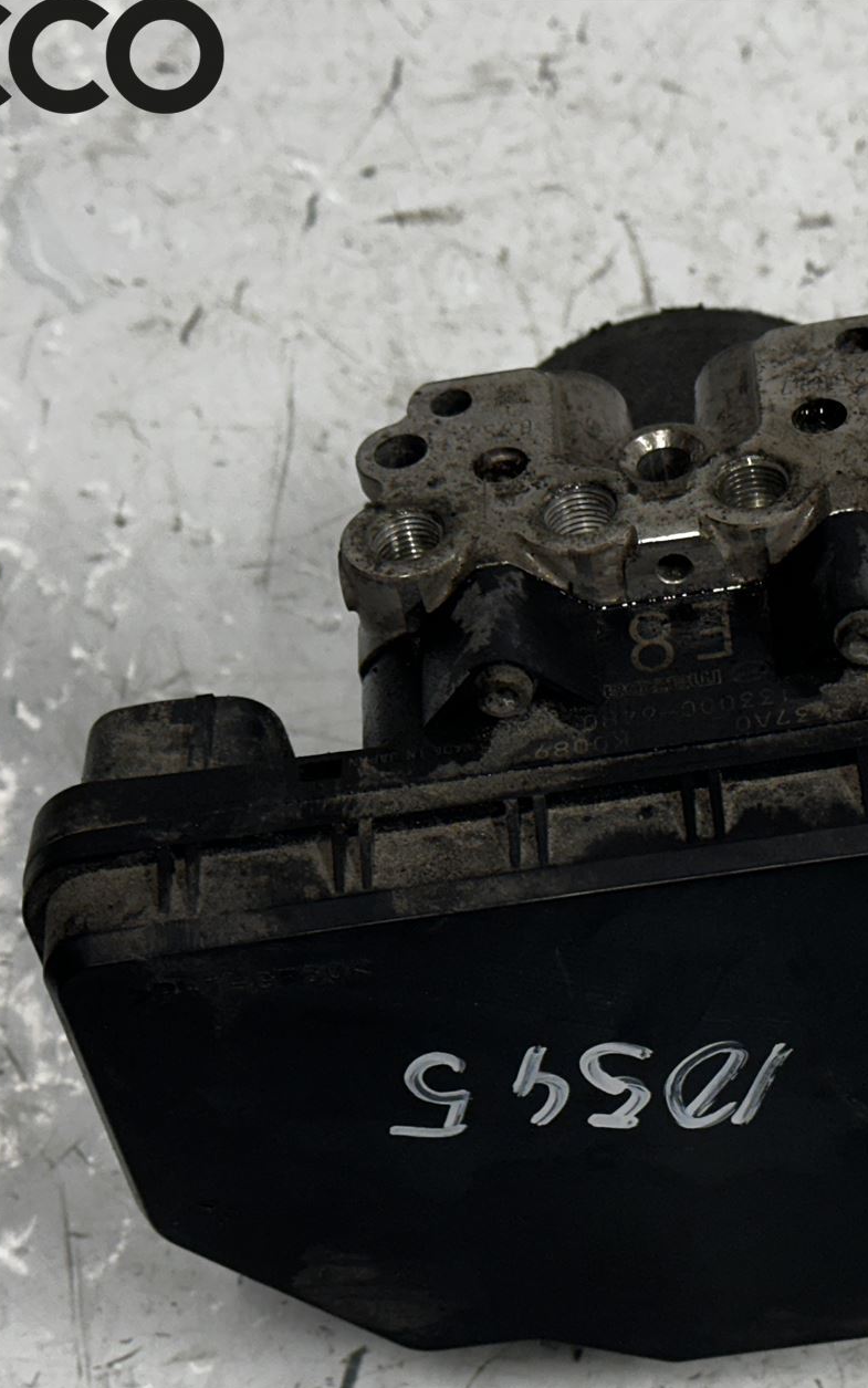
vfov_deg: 24.9
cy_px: 844
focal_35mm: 83
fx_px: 3140
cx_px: 677
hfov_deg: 15.6
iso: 80
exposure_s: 1/50
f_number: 1.78
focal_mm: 6.86
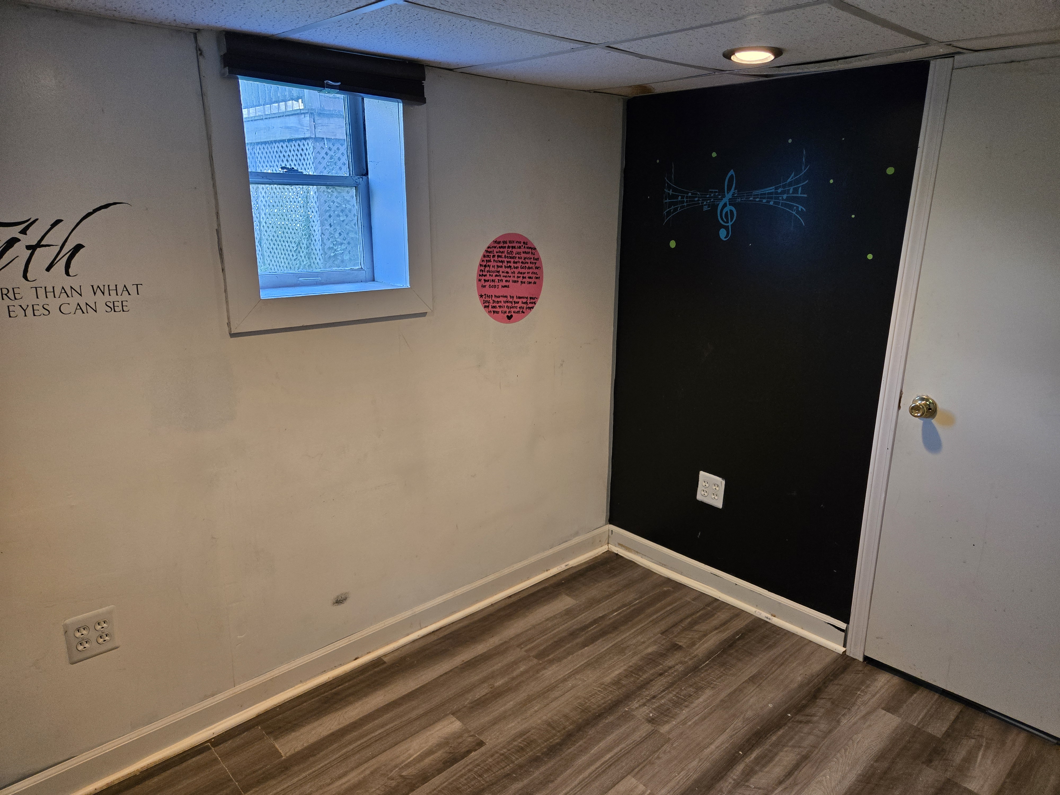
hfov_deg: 73.9
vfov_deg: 58.9
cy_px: 398
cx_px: 530
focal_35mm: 23
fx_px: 704
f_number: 1.8
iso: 320
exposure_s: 1/120
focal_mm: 5.4
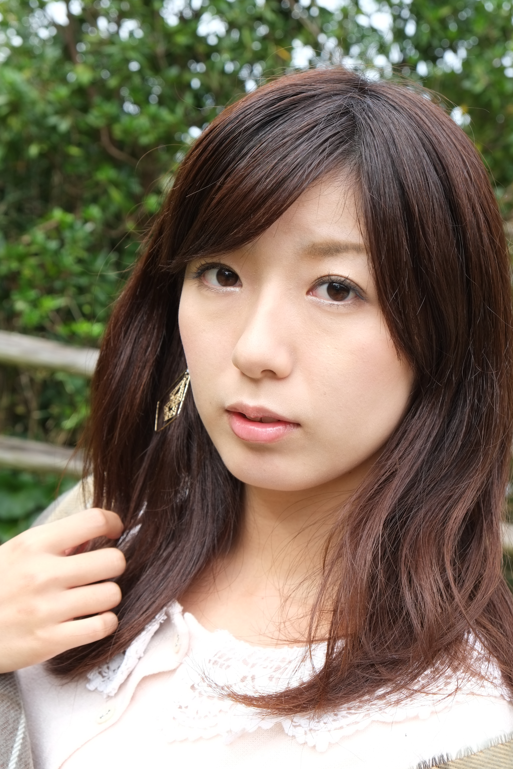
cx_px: 256
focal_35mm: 49
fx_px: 1047
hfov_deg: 27.5
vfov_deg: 40.3
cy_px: 384
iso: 200
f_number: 6.4
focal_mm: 32.9
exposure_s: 1/85
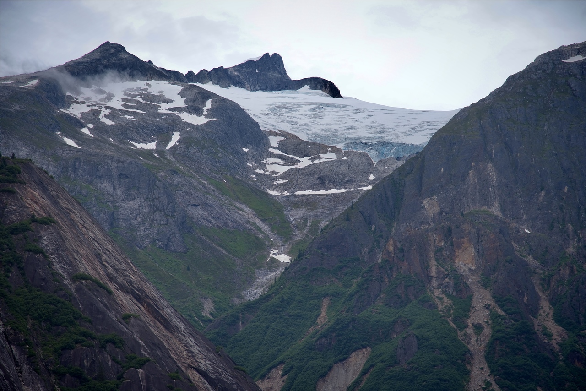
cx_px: 293
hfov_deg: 17.1
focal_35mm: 120
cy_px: 196
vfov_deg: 11.4
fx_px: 1954
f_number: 6.3
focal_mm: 120
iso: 100
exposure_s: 1/250
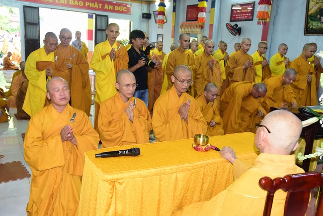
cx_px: 162
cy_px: 108
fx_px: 305
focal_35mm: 34
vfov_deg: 38.9
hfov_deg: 55.8
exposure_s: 1/40
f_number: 5.6
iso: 1600
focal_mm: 34
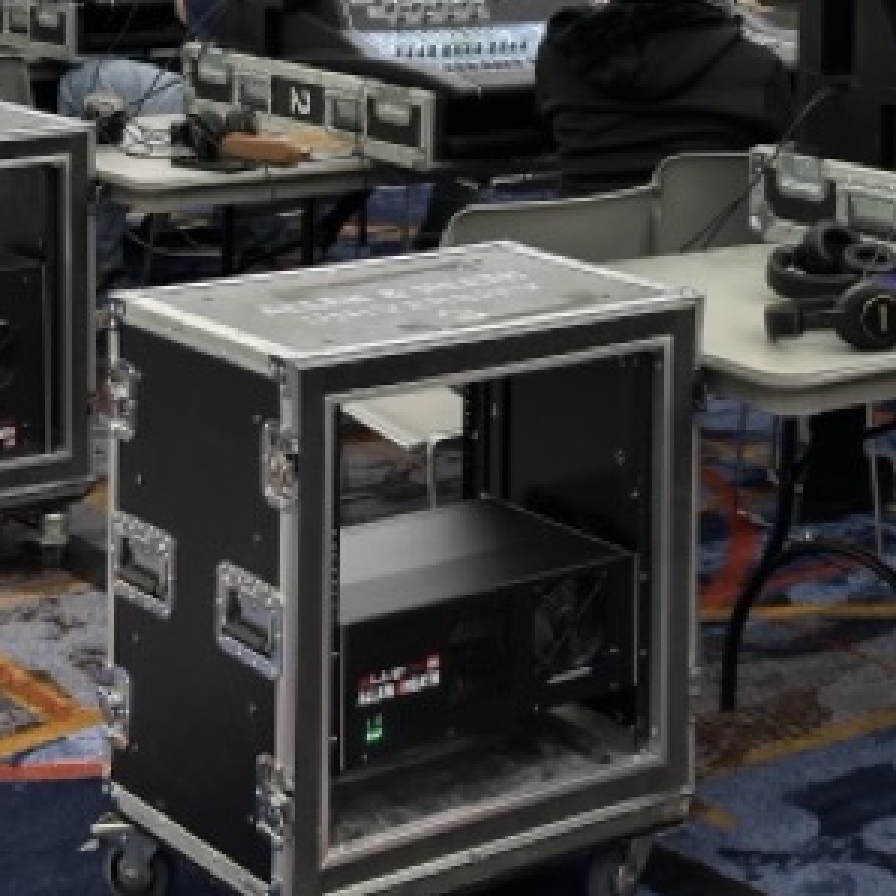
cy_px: -12
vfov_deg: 18.6
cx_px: 707
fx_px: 2665
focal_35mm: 91
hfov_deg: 18.9
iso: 64
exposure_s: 1/75
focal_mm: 6.86
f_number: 1.78
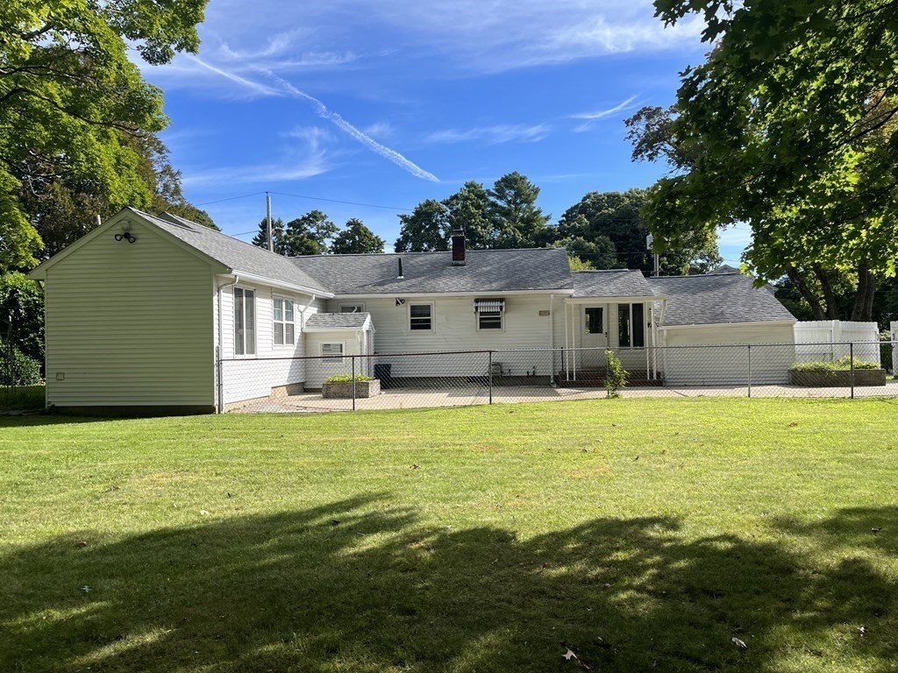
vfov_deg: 53.1
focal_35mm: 26
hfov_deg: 67.3
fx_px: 674
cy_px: 336
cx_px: 449
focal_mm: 5.1
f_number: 1.6
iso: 50
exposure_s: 1/2179
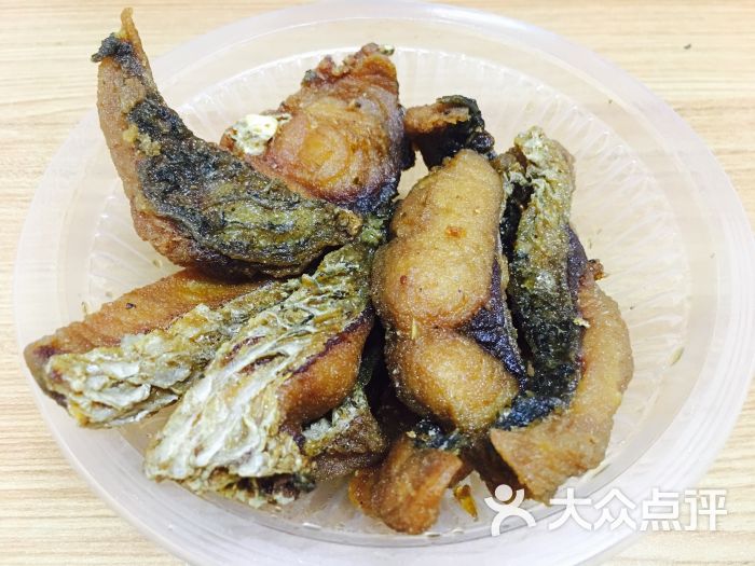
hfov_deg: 61.7
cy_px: 283
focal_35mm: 29
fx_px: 633
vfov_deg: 48.2
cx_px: 378
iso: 80
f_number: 2.2
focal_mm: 4.15
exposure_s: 1/10
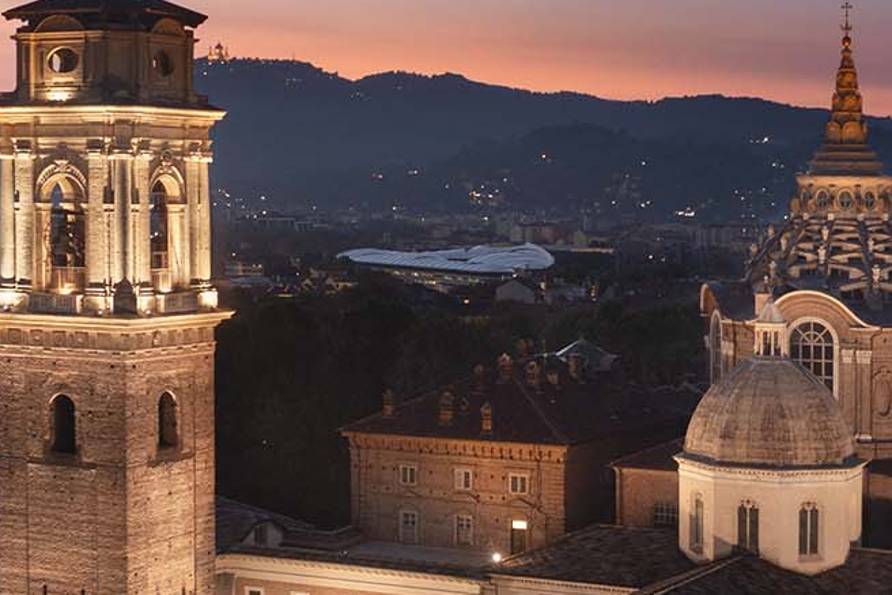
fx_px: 2031
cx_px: 382
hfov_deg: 24.7
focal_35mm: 82
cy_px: 427
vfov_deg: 16.6
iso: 200
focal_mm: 10.26
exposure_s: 1/2
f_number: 2.8
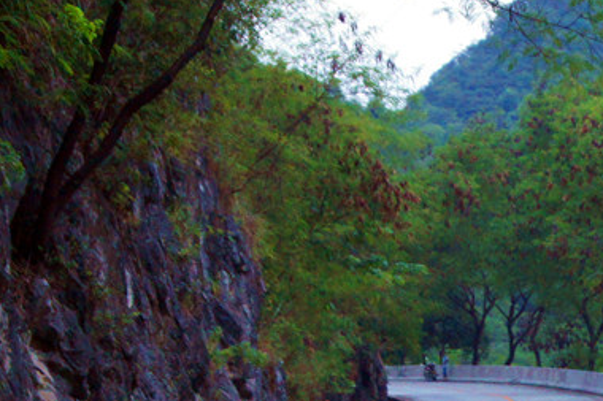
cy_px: 468
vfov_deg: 7.0
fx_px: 3268
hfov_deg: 10.5
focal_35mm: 195
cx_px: 574
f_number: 5.6
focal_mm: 55
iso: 1600
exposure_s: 1/80
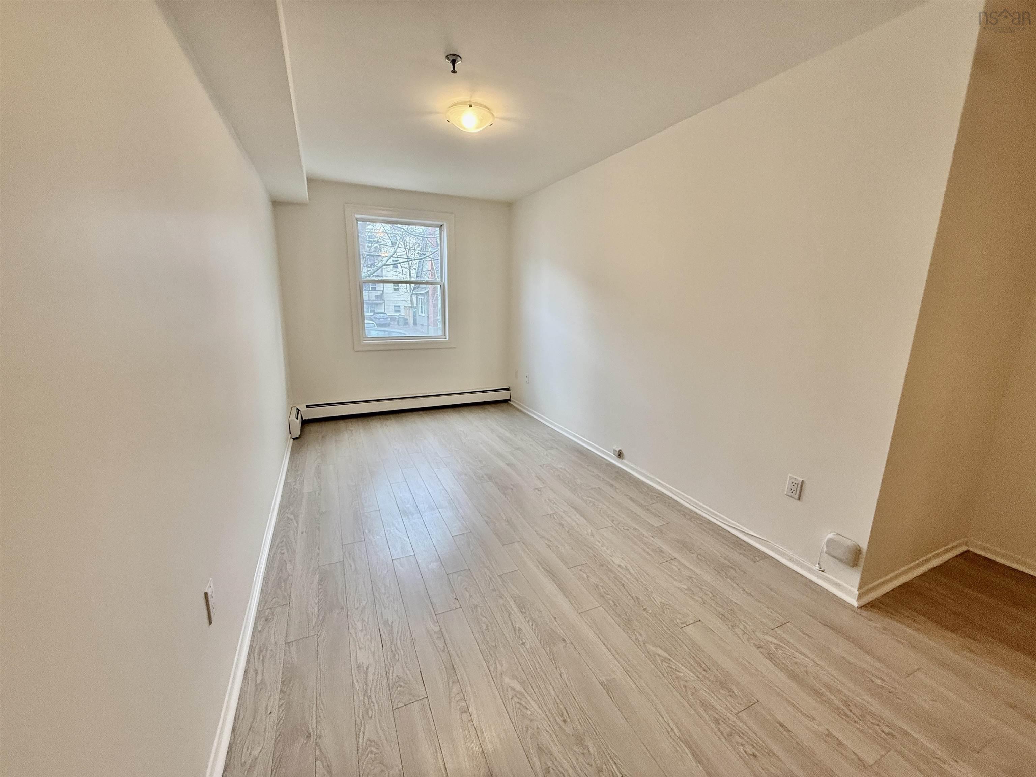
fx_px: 419
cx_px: 518
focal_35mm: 14
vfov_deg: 85.7
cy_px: 388
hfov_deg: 102.1
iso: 160
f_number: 2.2
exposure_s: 1/120
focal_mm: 2.22
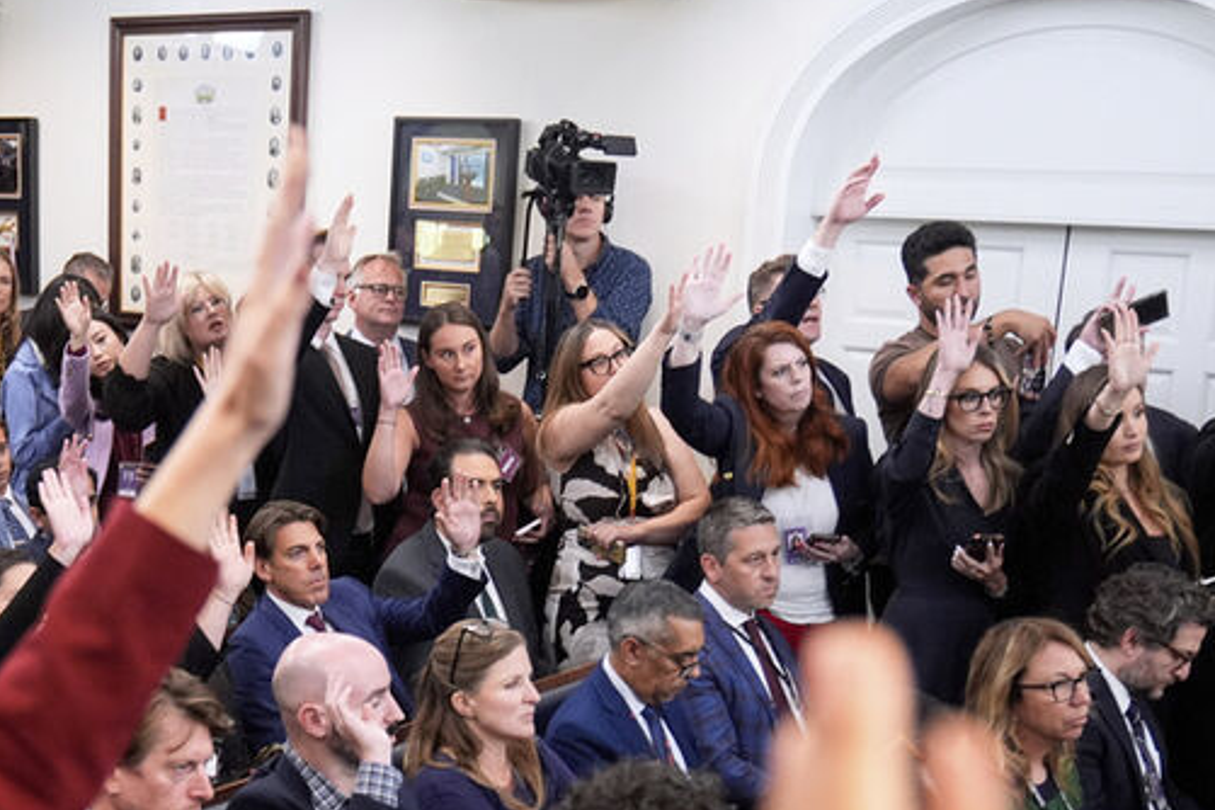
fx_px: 1822
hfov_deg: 36.3
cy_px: 736
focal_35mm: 54
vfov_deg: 24.3
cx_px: 369
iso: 2500
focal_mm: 29
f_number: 2.8
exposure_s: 1/500
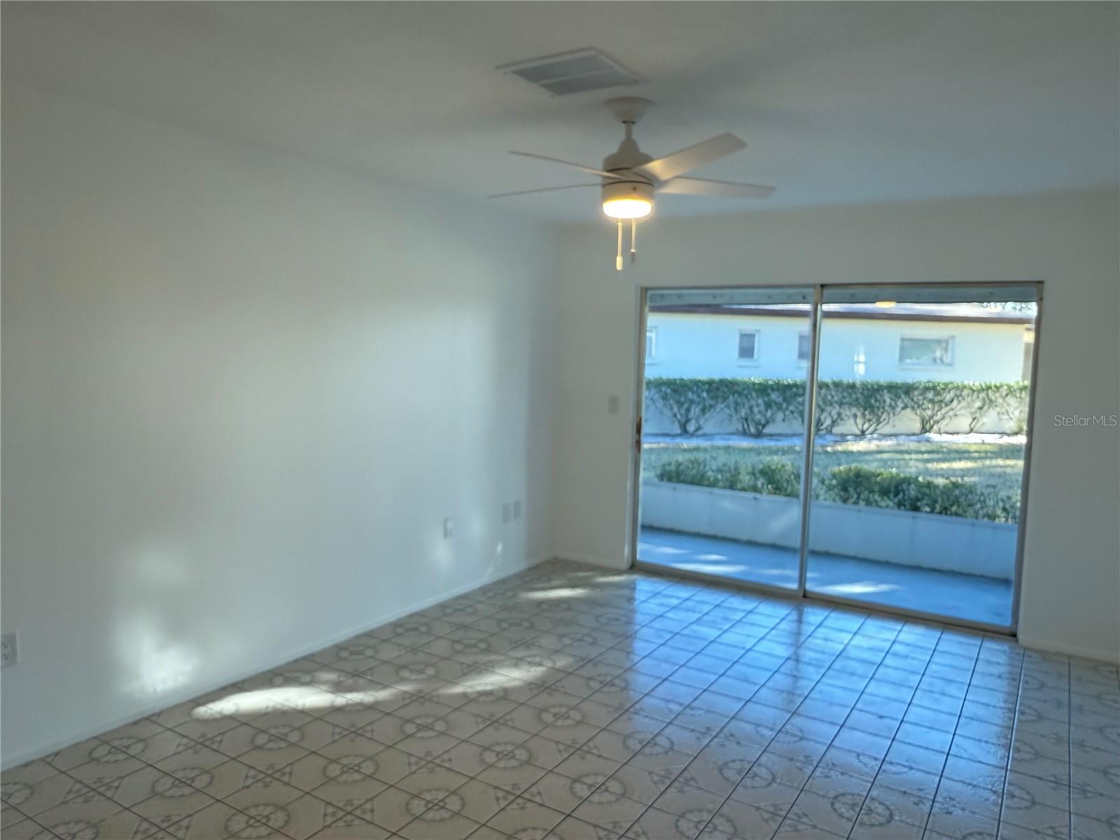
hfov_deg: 71.6
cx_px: 560
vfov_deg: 56.8
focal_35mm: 24
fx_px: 777
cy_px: 420
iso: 250
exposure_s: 1/60
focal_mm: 2.22
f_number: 2.2
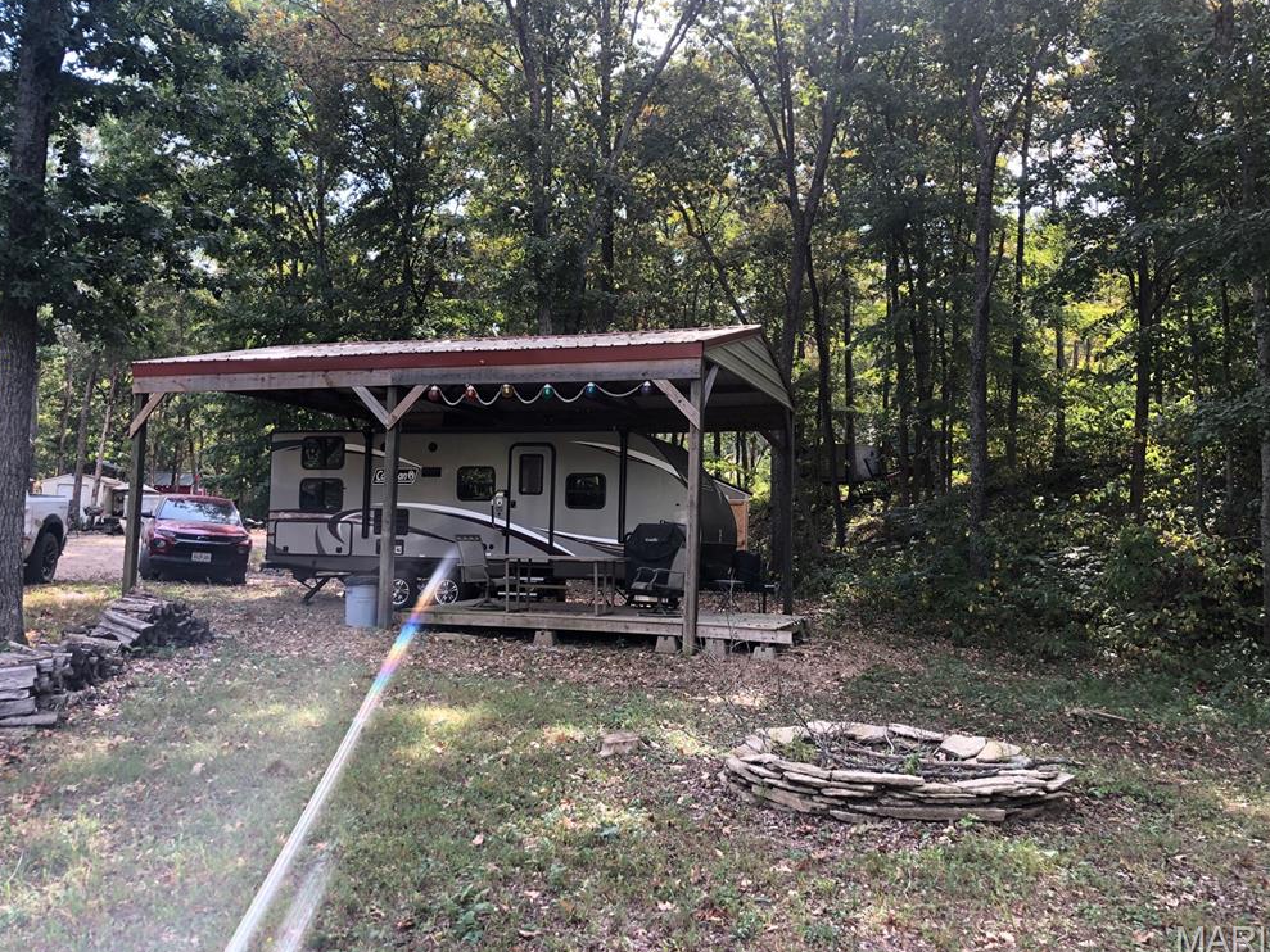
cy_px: 475
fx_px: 1064
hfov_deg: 61.6
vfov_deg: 48.2
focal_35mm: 29
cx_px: 647
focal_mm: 3.99
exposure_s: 1/120
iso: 25
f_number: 1.8
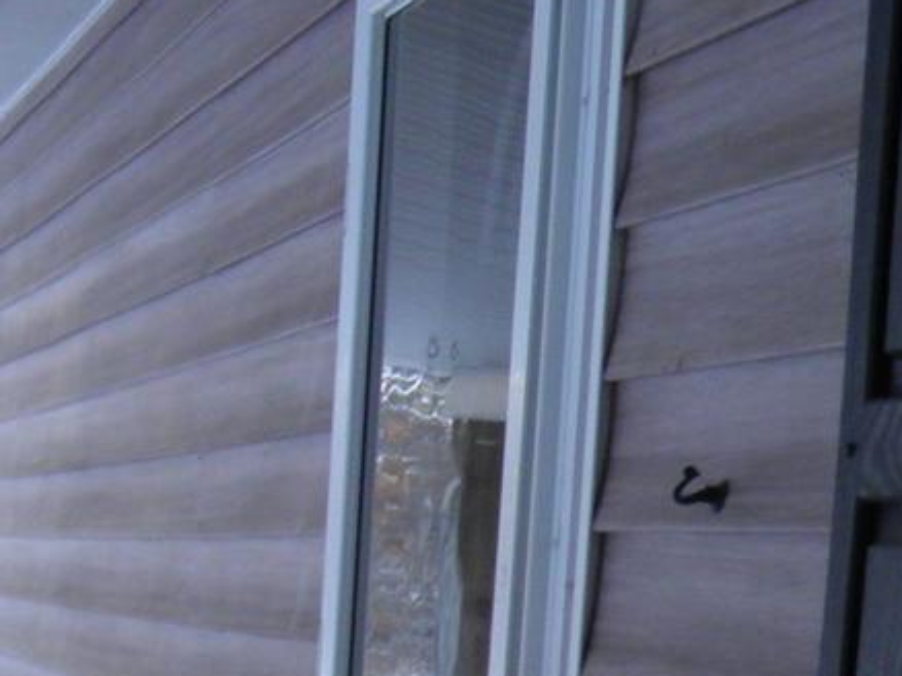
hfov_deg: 14.3
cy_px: 1399
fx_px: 3412
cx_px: -329
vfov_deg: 10.3
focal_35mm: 131
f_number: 2.8
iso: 80
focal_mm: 4.9
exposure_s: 1/30
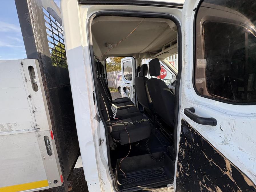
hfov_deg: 102.1
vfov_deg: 85.7
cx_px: 128
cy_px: 96
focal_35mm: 14
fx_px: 104
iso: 40
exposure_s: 1/242
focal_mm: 2.22
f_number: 2.2
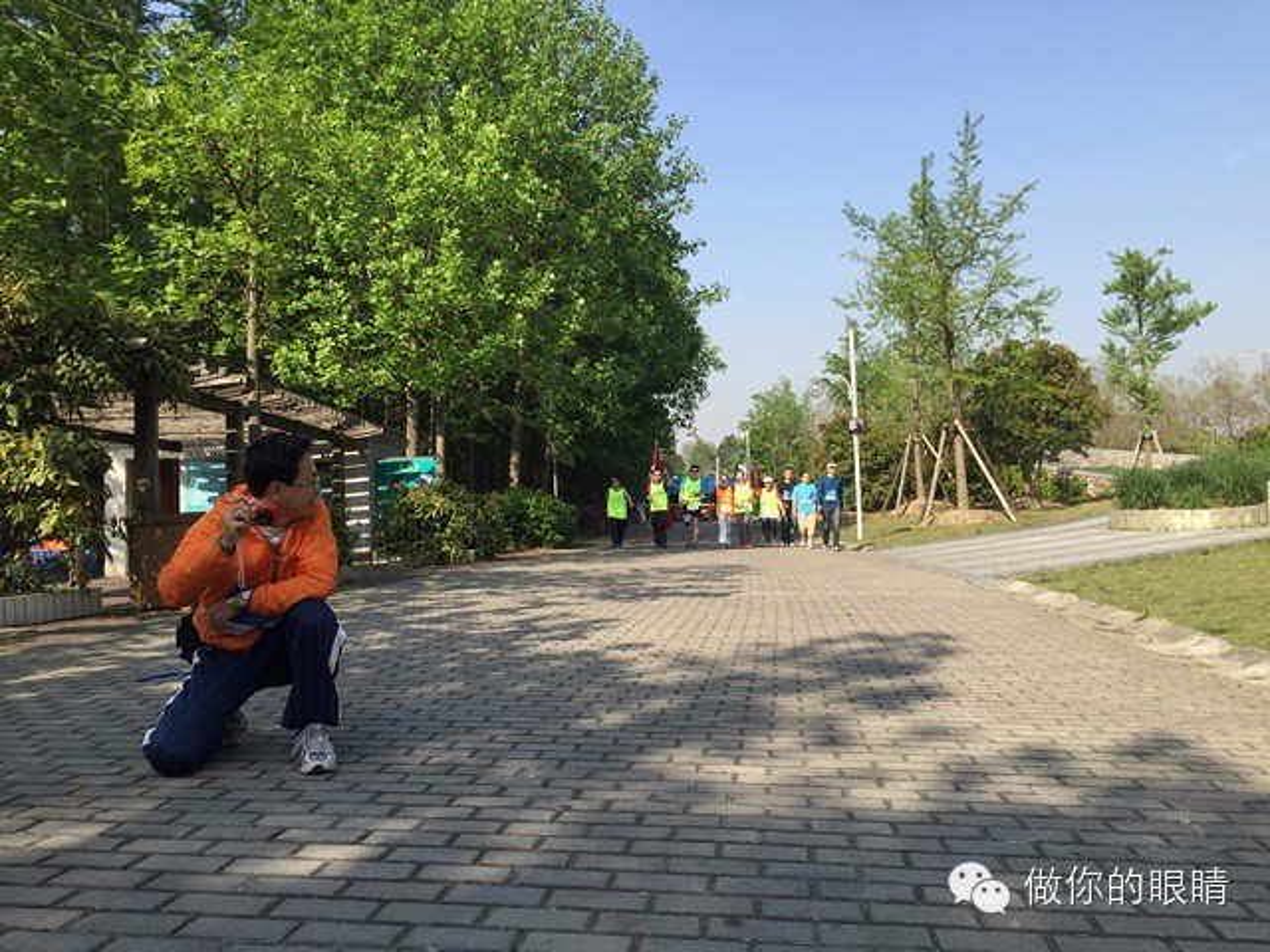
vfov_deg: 48.2
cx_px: 635
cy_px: 476
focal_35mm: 29
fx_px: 1064
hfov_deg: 61.7
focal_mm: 4.15
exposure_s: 1/1199
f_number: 2.2
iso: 32
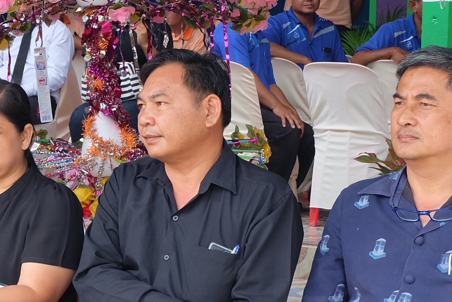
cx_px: -3
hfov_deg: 14.3
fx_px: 1770
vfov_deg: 9.7
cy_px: 223
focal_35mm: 141
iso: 400
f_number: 8
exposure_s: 1/140
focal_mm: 32.5
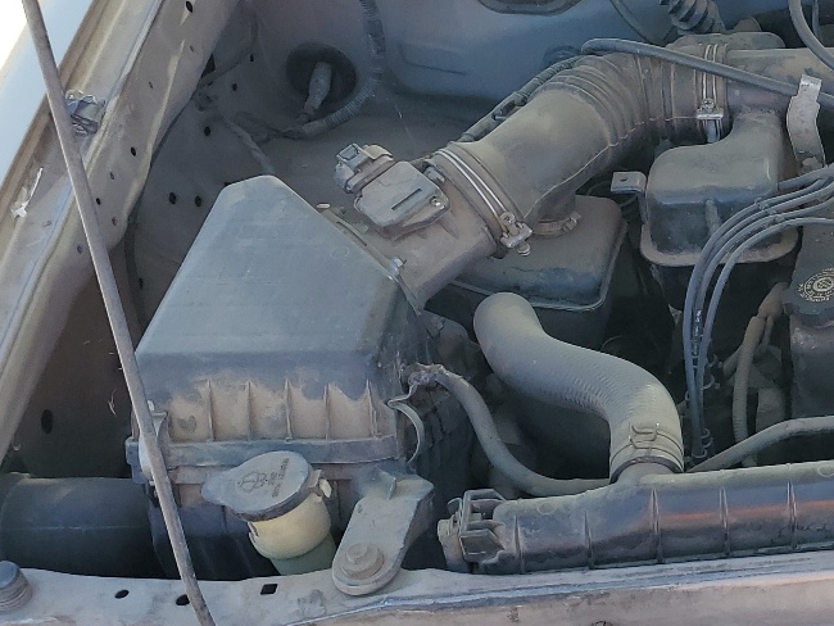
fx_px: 1543
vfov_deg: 22.9
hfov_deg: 26.8
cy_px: 398
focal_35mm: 64
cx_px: 998
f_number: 1.5
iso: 50
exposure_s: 1/625
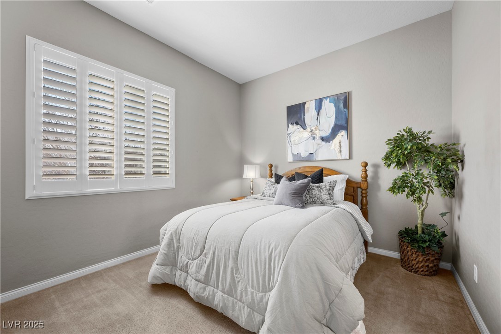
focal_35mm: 14
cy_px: 167
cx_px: 250
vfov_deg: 81.2
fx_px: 195
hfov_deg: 104.3
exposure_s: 1/2.5
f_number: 8
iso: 500
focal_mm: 14
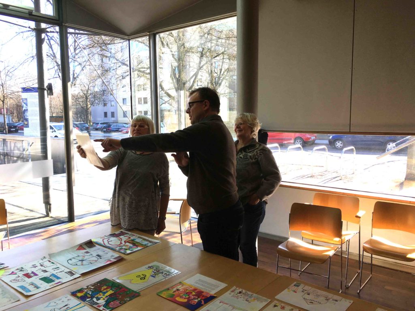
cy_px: 156
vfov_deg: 48.2
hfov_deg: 61.7
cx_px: 208
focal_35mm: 29
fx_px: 348
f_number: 2.2
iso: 25
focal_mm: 4.15
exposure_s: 1/220
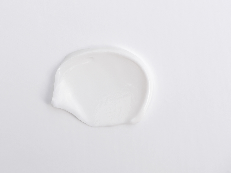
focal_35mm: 194
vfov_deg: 7.7
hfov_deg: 10.2
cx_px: 116
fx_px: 1295
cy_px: 86
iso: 200
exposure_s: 1/800
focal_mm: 97
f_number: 6.3
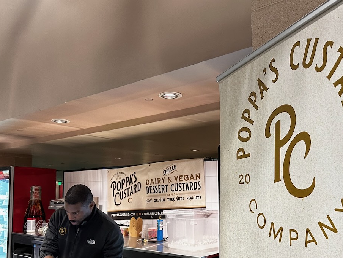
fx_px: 337
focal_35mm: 34
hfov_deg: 53.9
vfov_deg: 41.3
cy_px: 170
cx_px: 184
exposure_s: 1/60
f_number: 1.78
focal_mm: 6.86
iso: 320
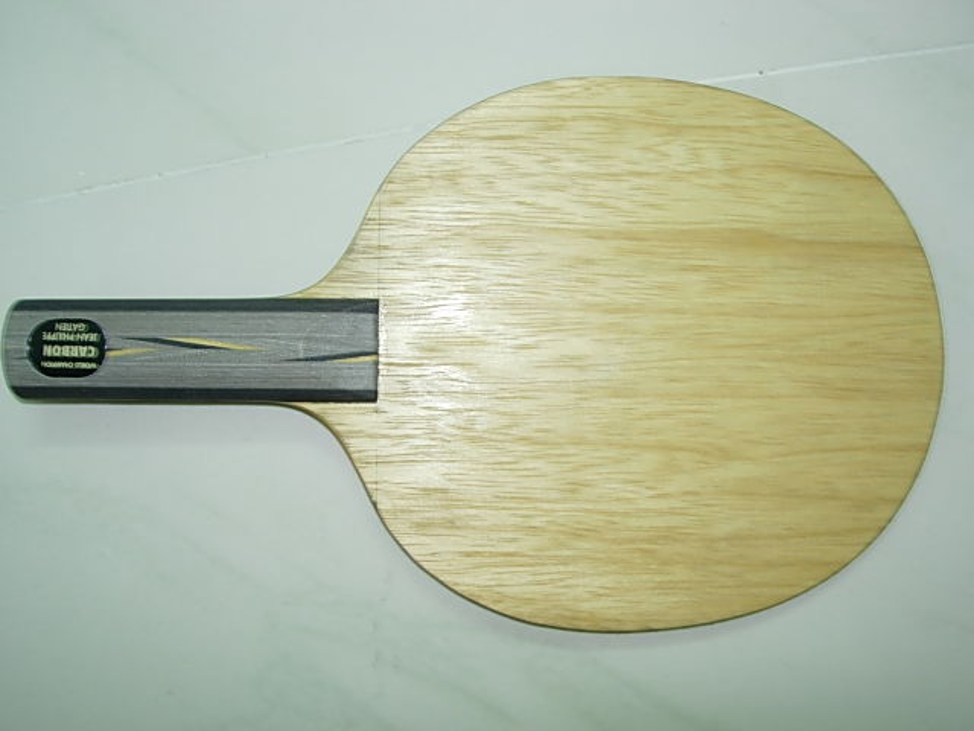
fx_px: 1069
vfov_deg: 37.7
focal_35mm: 38
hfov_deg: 49.0
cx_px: 487
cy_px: 366
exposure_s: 1/4.1
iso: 79
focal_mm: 7.8
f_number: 4.8
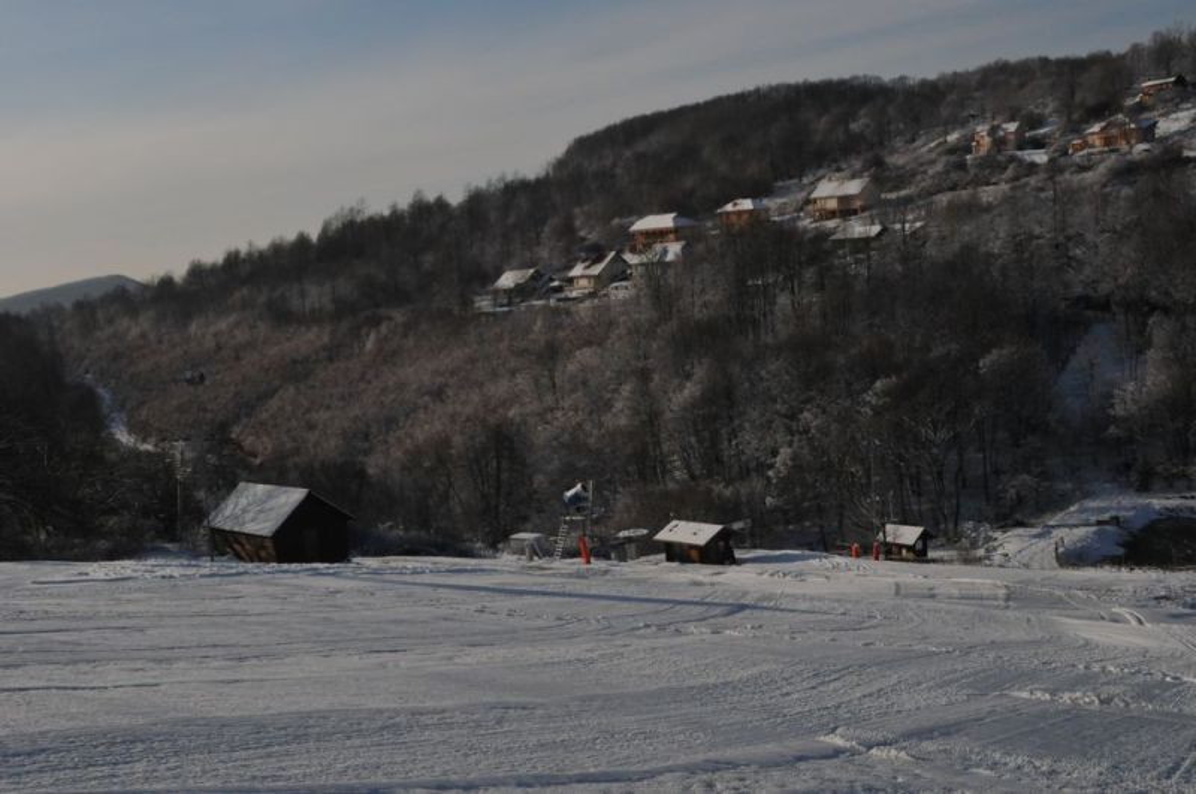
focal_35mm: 42
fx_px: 1393
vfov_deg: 31.8
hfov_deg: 46.5
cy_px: 397
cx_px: 598
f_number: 9
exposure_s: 1/5000
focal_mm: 28
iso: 1000
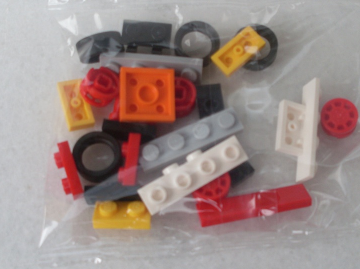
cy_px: 125
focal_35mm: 54
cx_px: 202
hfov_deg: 35.5
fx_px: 561
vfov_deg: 27.0
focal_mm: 6.3
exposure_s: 1/90
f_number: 2.8
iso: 100
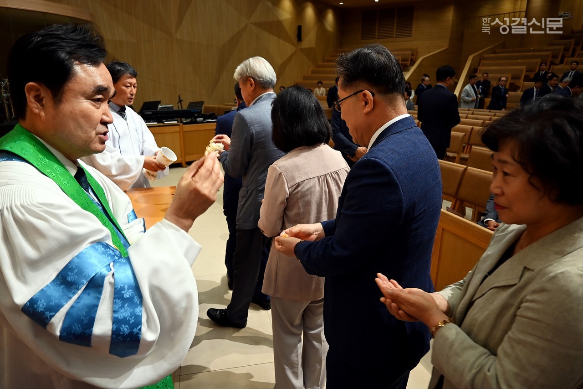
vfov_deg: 53.1
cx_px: 292
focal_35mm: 24
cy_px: 194
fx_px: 389
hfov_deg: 73.8
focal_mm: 16
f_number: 3.5
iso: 720
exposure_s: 1/125
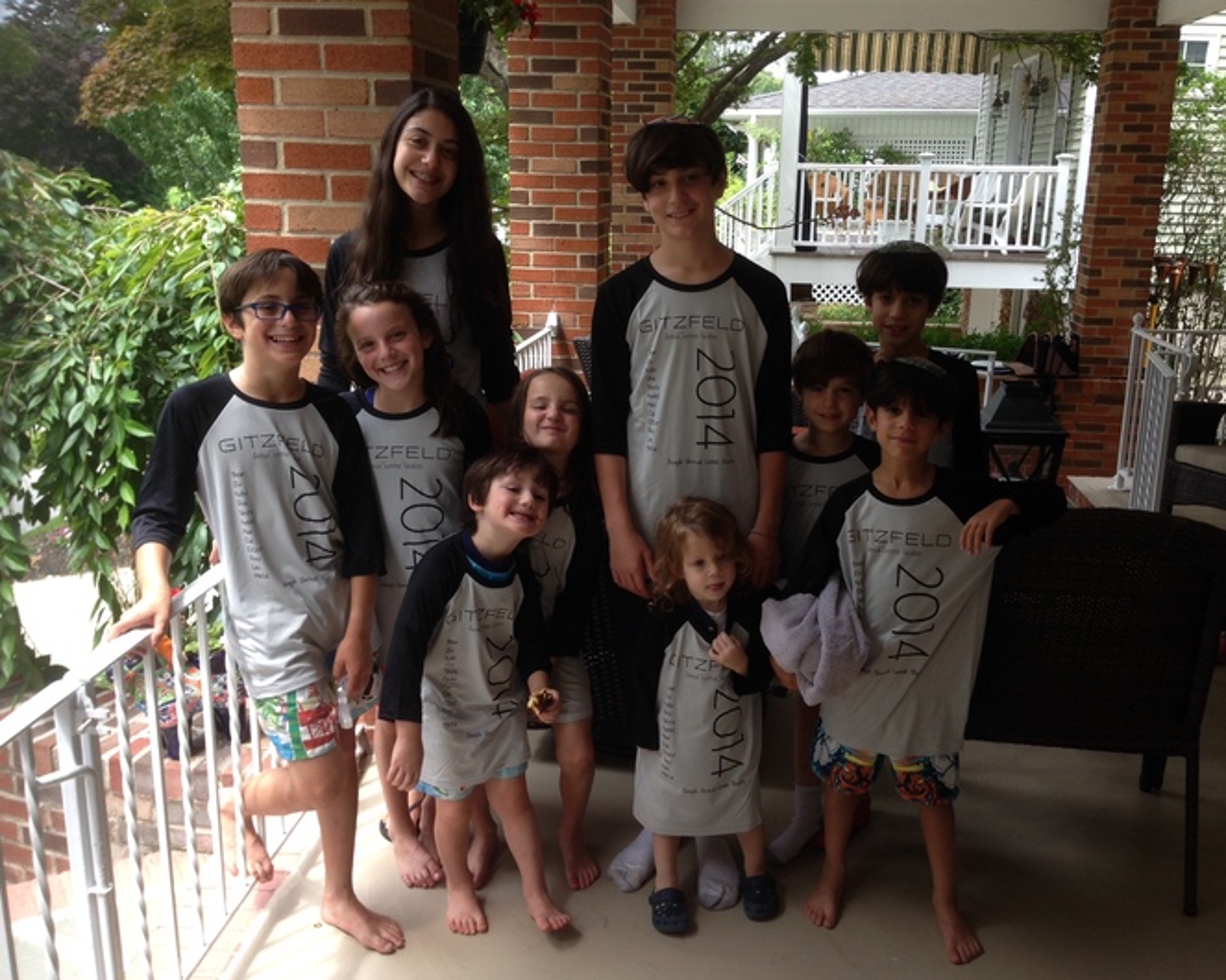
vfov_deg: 42.2
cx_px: 647
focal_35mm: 35
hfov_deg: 51.5
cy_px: 488
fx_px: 1270
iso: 50
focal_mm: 4.12
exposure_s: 1/196
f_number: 2.4
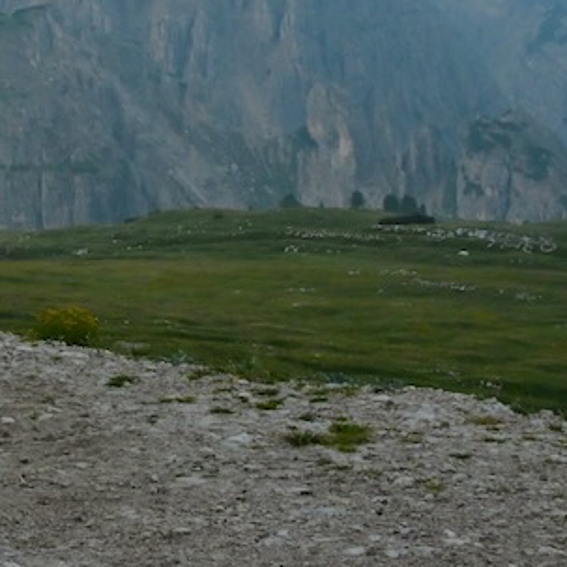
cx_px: -228
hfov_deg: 15.9
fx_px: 1890
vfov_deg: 16.5
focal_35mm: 102
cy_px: -79
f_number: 11
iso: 1600
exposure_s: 1/60
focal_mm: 33
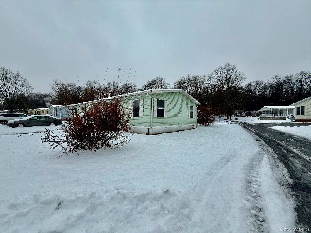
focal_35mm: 14
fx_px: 126
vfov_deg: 85.7
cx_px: 156
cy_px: 116
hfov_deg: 102.1
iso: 50
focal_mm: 2.22
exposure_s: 1/353
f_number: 2.2
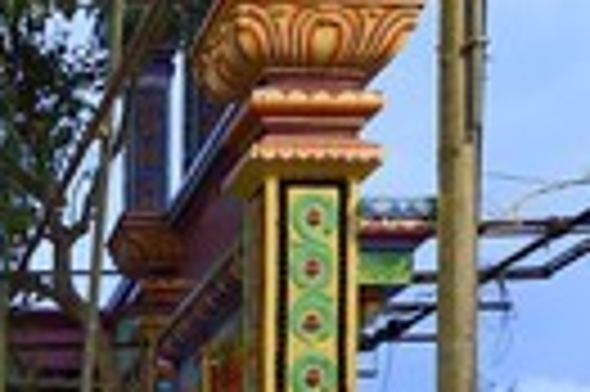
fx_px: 1522
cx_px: -77
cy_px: 622
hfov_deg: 20.8
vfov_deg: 13.6
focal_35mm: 93
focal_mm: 29
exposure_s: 1/20
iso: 3200
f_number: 4.5
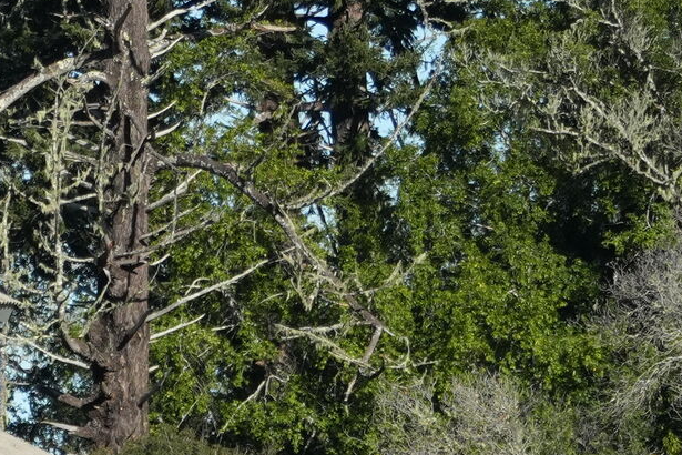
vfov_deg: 2.1
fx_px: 12502
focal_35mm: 660
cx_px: -703
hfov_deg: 3.1
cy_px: 1075
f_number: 6.3
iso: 500
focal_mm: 94
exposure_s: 1/1600
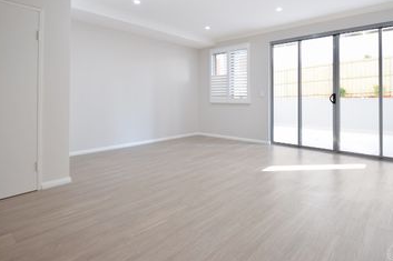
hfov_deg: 83.8
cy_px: 98
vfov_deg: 61.1
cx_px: 215
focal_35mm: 20
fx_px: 218
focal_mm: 10
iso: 100
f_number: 3.5
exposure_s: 1/40
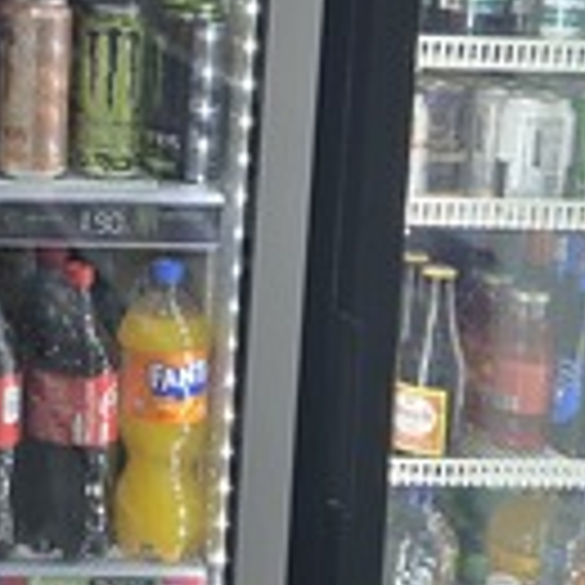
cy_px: 81
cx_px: -380
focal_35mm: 104
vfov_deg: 16.6
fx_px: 1988
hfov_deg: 15.1
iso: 100
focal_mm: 5.4
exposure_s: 1/100
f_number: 1.8
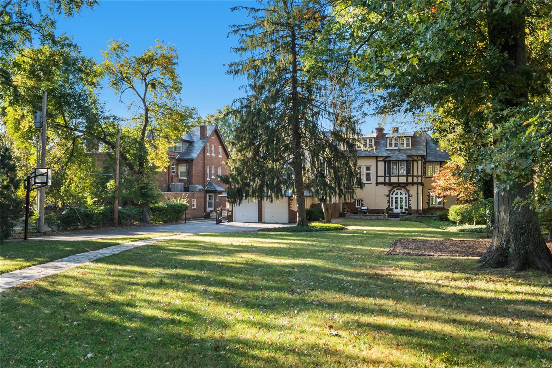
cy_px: 184
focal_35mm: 36
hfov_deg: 53.1
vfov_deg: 36.9
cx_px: 276
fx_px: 552
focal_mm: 18
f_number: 10
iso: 400
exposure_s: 1/60
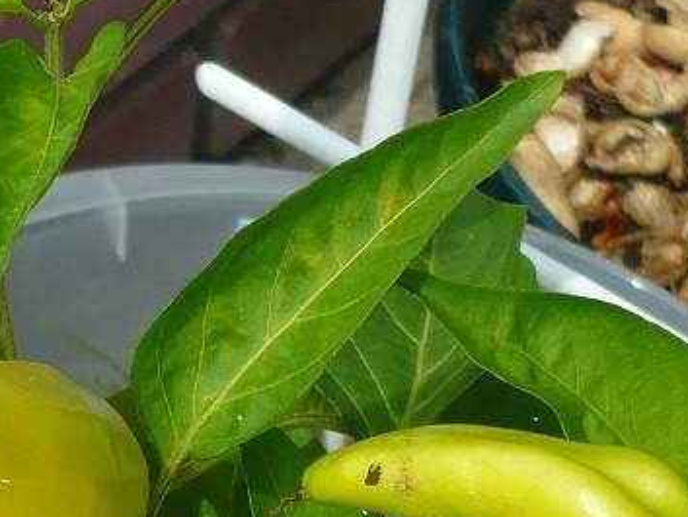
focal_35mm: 109
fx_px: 2167
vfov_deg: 13.2
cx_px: 119
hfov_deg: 17.9
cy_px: 656
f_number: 2.8
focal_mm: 5.8
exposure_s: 1/800
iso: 100
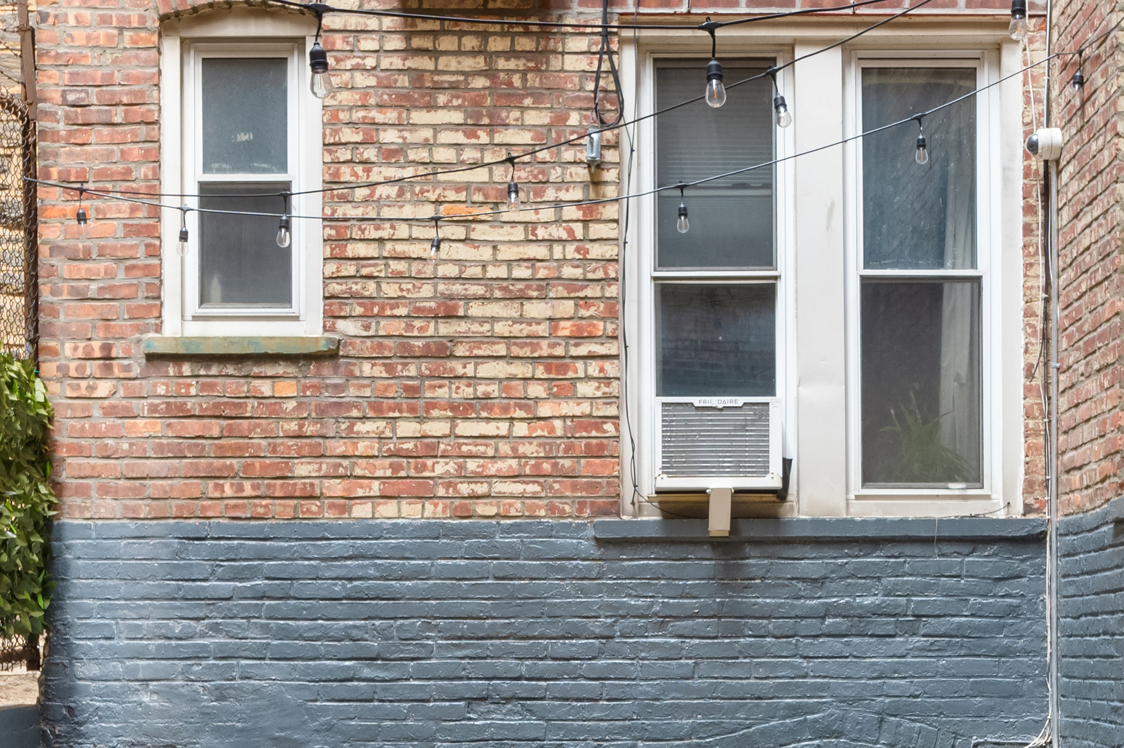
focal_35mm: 62
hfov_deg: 32.4
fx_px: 1934
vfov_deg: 21.5
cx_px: 591
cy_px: 633
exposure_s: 1/8
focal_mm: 20
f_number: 11
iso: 400
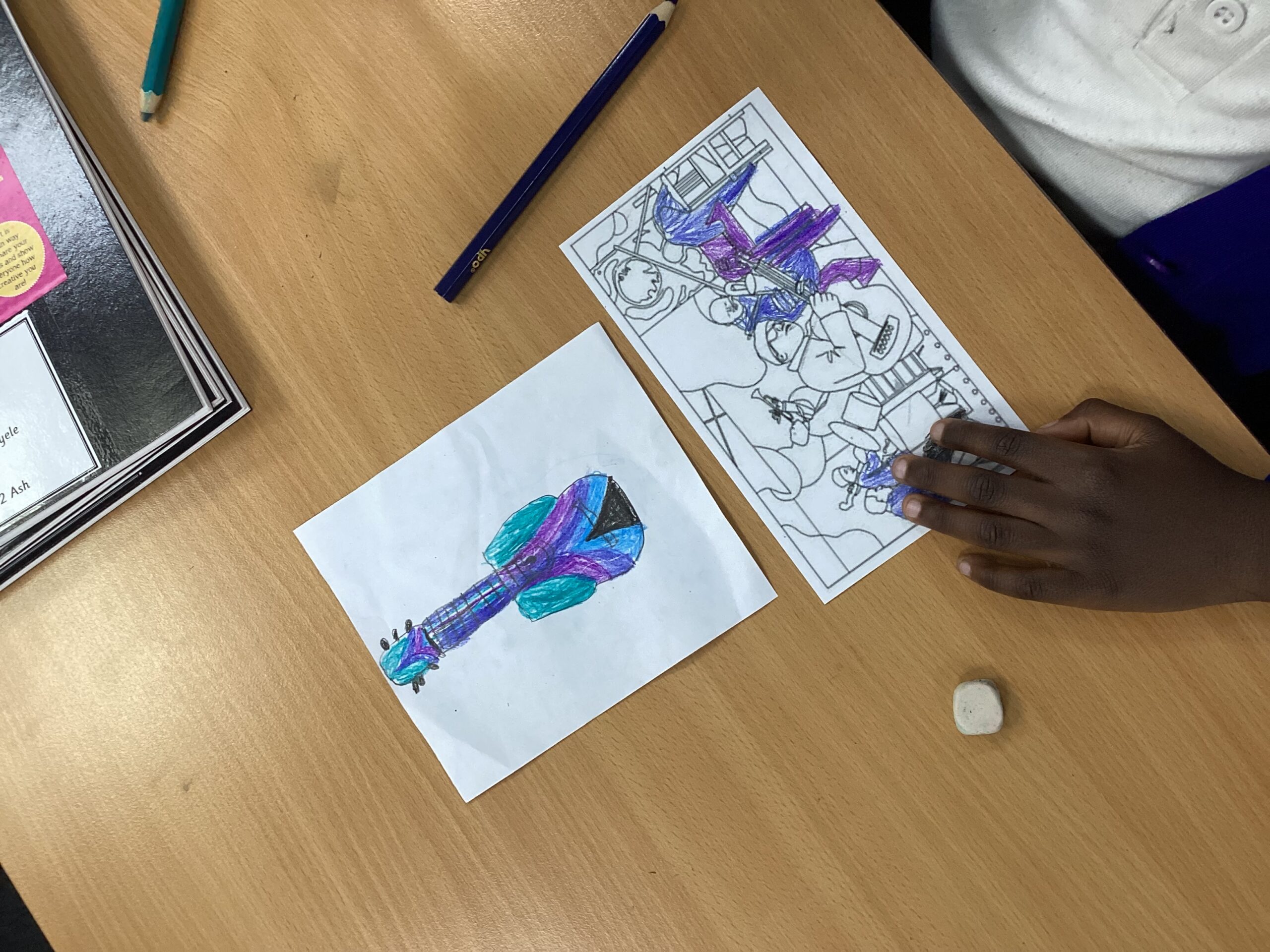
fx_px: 1137
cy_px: 476
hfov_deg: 58.4
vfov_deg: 45.4
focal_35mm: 31
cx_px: 635
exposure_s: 1/60
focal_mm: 3.3
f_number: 2.4
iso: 100
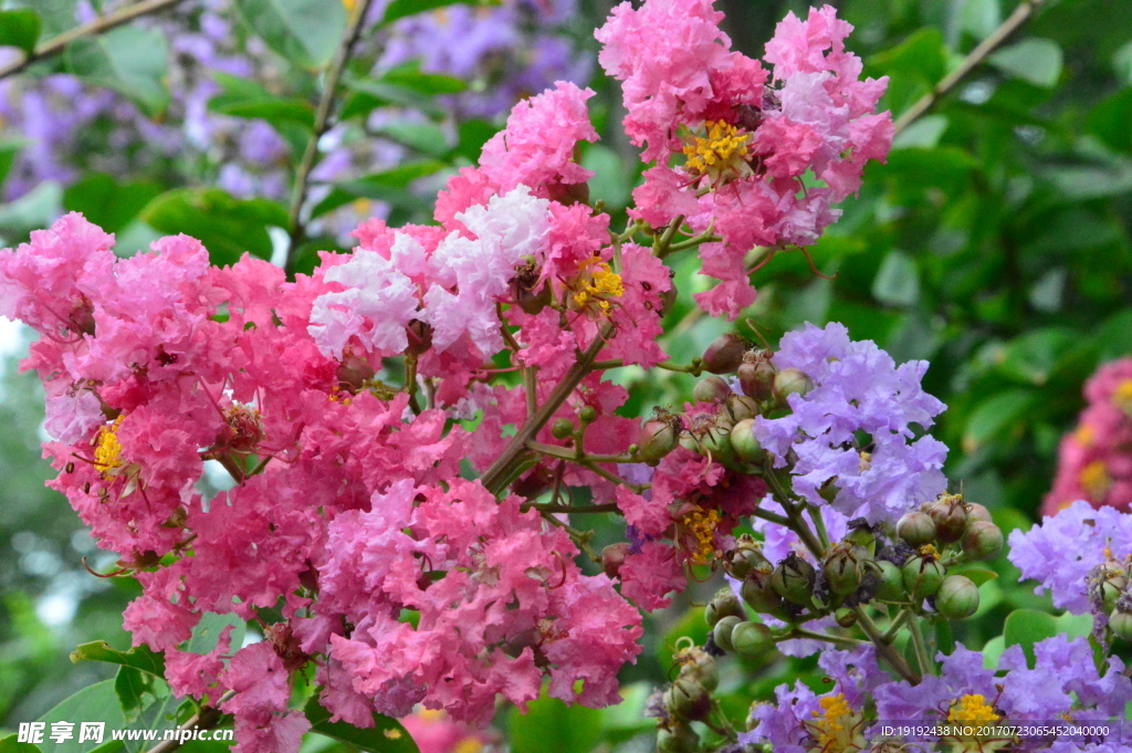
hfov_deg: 15.2
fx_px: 4241
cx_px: 566
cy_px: 376
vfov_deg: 10.1
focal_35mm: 135
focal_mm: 90
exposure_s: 1/250
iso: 6400
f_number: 20
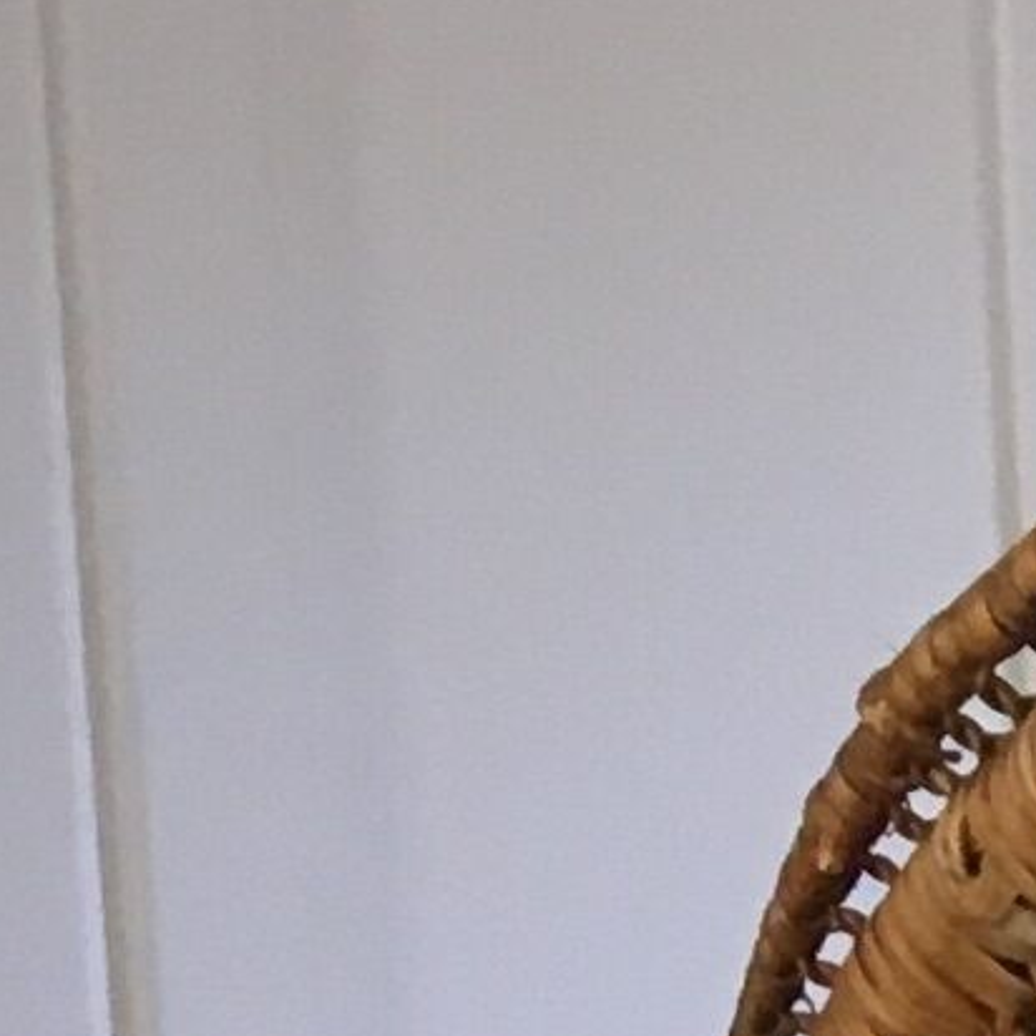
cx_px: 2580
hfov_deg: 6.6
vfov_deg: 6.0
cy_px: 3930
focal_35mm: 251
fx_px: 8499
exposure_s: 1/33
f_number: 2.2
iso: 50
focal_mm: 4.15
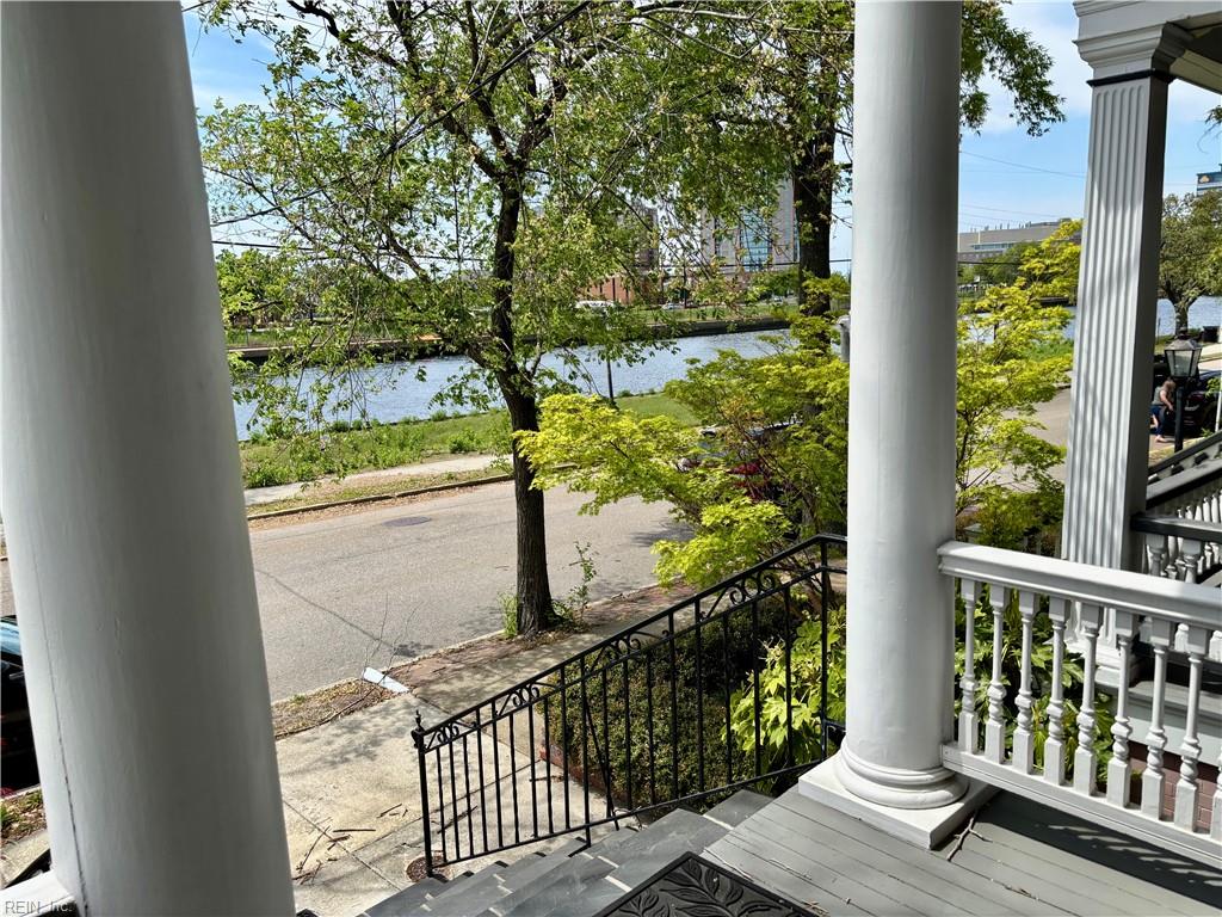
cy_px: 458
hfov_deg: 67.3
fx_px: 918
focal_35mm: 26
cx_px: 611
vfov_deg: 53.1
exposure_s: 1/2398
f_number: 1.6
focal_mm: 5.96
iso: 50
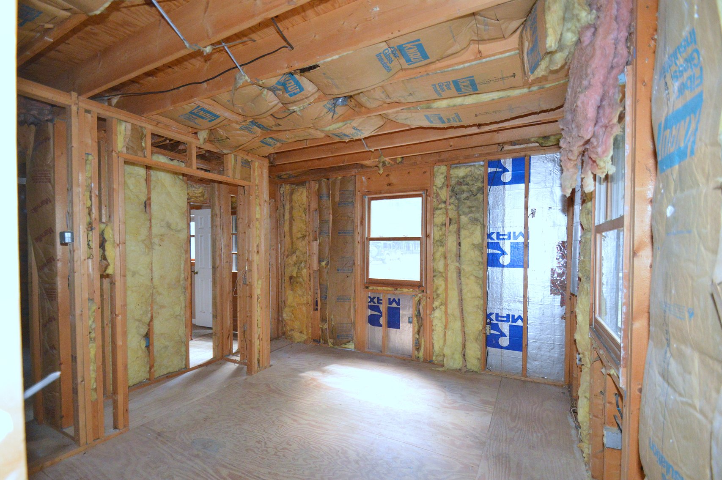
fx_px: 301
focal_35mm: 15
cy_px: 240
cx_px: 361
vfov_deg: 77.2
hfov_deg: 100.4
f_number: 3.5
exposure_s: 1/60
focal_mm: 10
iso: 2200
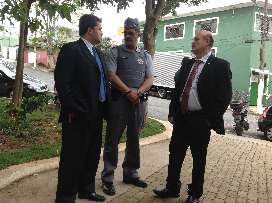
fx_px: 275
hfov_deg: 52.7
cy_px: 102
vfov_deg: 40.6
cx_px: 136
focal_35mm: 35
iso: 50
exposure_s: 1/185
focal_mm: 4.28
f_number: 2.4
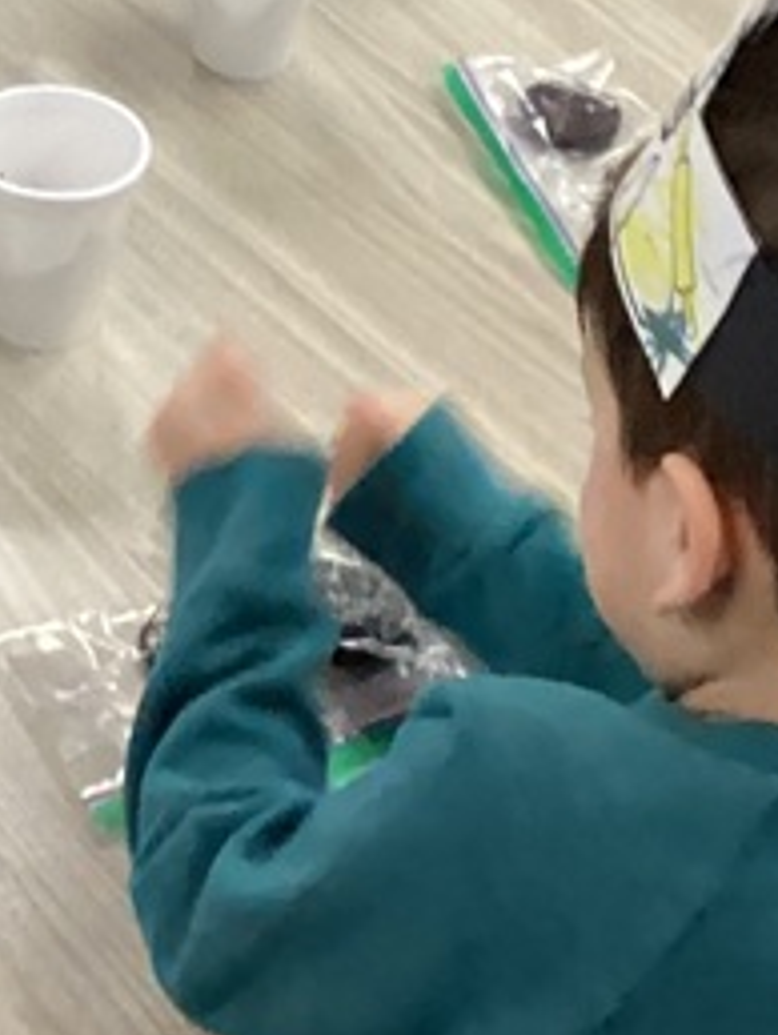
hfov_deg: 11.8
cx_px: -132
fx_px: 3680
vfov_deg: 15.3
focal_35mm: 123
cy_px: -281
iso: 320
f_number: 2.4
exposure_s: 1/60
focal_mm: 3.3
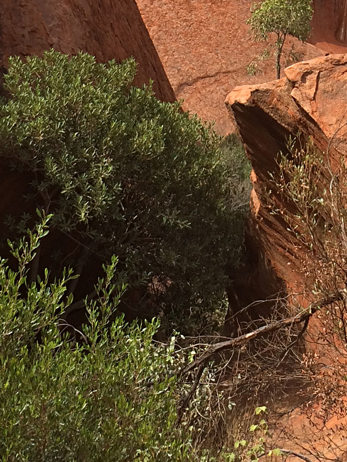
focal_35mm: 90
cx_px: 242
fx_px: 1203
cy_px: -67
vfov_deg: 20.6
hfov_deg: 16.4
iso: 32
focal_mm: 4.15
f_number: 2.2
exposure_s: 1/1080
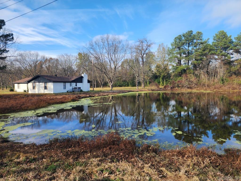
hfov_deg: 73.9
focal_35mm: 23
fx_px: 160
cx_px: 120
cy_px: 90
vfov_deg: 58.9
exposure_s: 1/500
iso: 12
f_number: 1.8
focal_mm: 6.4
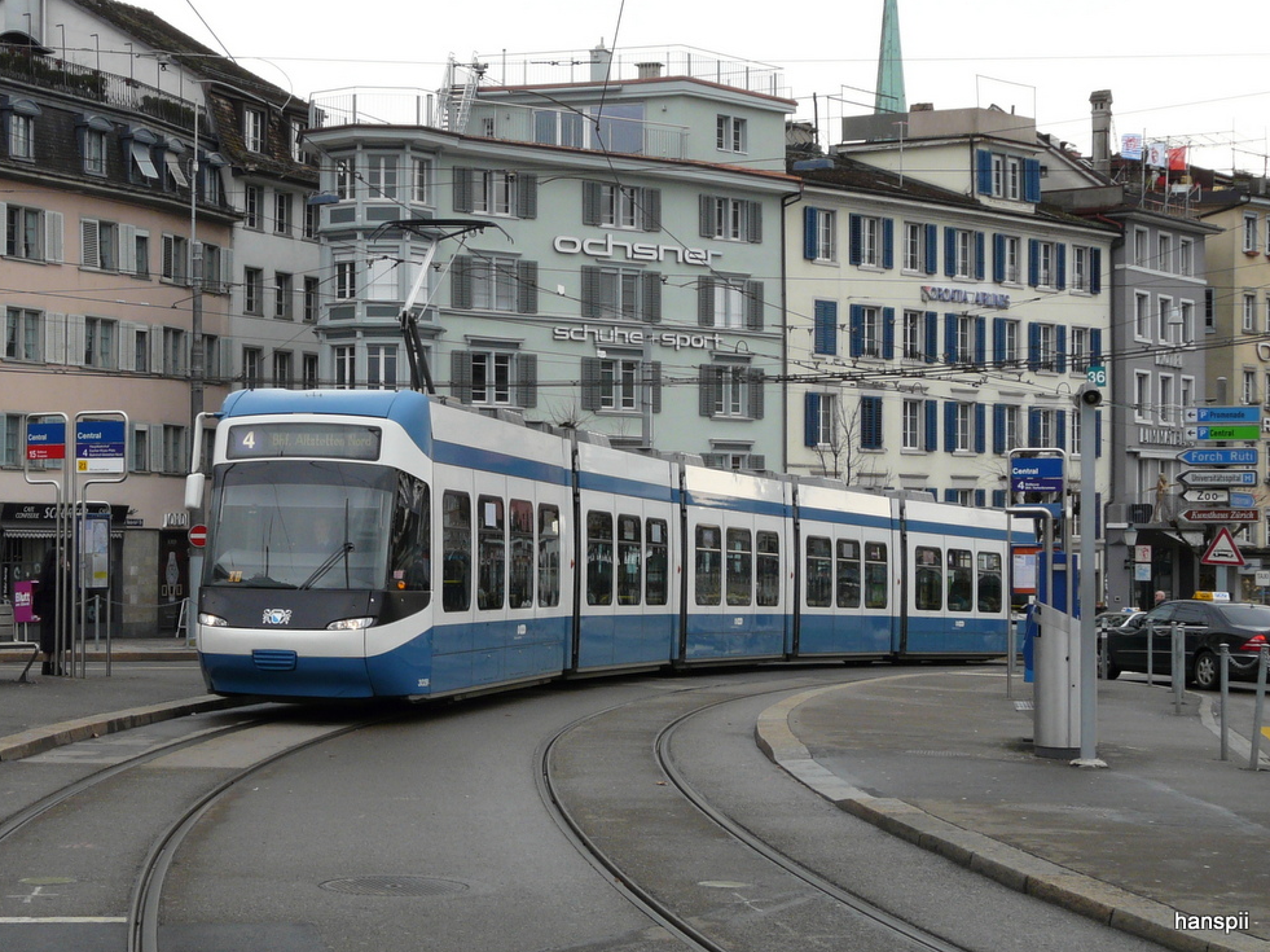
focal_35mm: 48
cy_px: 472
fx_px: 1760
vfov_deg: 30.2
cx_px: 633
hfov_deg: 39.7
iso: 100
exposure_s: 1/250
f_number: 4
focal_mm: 7.7
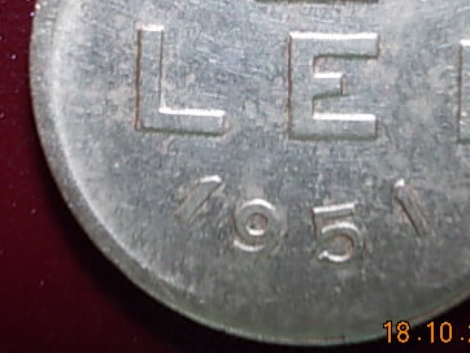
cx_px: 236
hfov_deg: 25.6
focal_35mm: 76
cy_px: 95
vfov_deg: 19.3
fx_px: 1033
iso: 200
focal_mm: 6.1
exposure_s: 1/8
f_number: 3.3
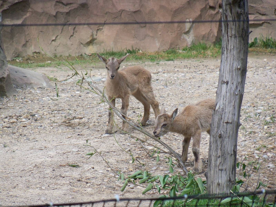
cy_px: 104
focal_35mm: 247
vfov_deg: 6.0
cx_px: 138
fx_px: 1969
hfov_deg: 8.0
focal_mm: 43.8
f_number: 4.4
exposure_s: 1/1000
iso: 200
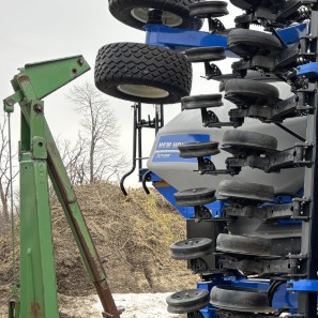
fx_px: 644
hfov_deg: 25.0
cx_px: 383
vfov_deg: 27.7
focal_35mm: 62
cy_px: 177
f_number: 1.6
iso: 50
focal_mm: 5.96
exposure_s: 1/400
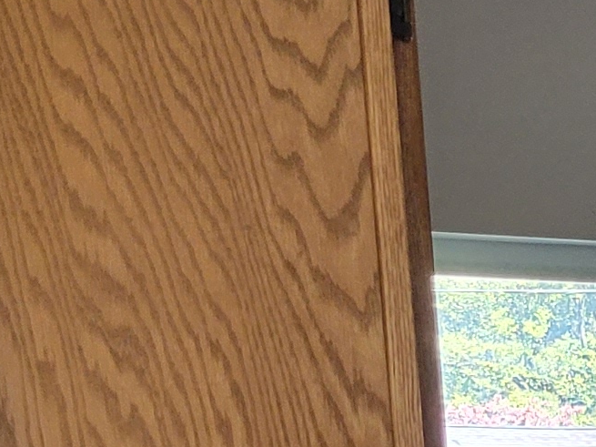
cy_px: 1308
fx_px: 2754
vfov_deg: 8.0
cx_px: 1314
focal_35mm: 160
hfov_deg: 10.9
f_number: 1.8
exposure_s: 1/119
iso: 160
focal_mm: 5.4
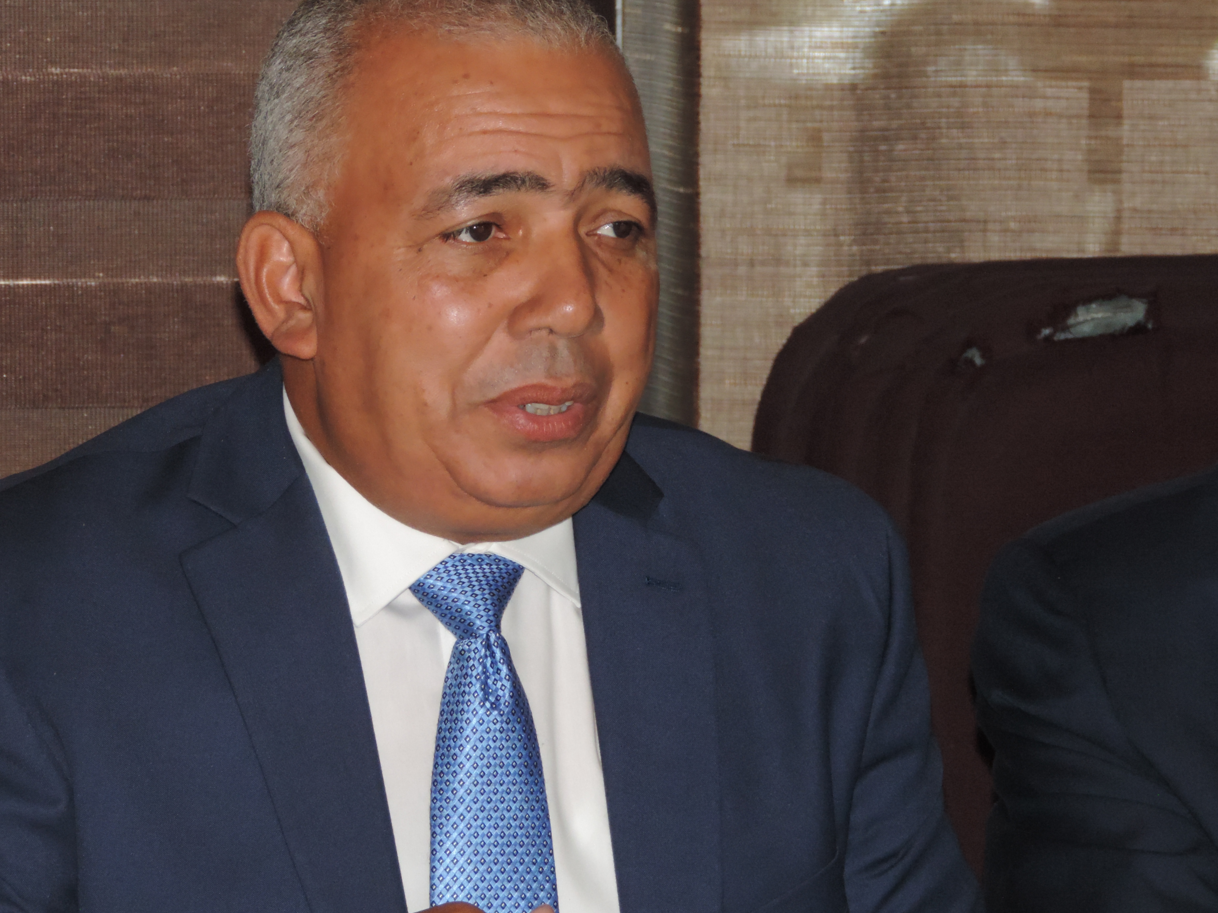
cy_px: 422
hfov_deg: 9.6
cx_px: 568
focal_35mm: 206
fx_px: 7248
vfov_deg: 7.2
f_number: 4.5
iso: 640
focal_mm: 30.3
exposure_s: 1/200
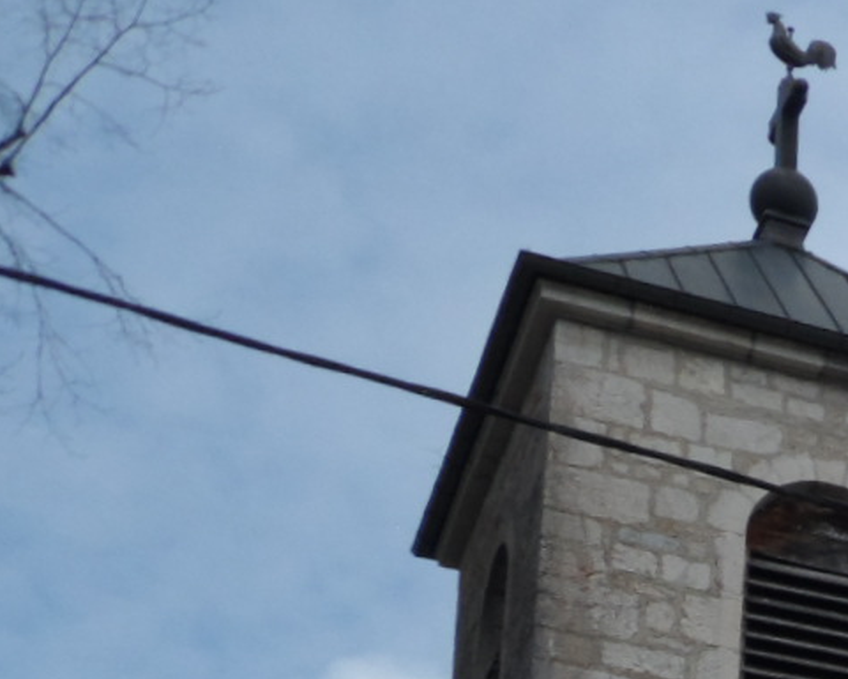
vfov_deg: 11.2
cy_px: 1181
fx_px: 3238
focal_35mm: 129
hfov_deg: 12.9
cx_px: 1714
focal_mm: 5.8
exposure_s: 1/180
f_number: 9.4
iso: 80
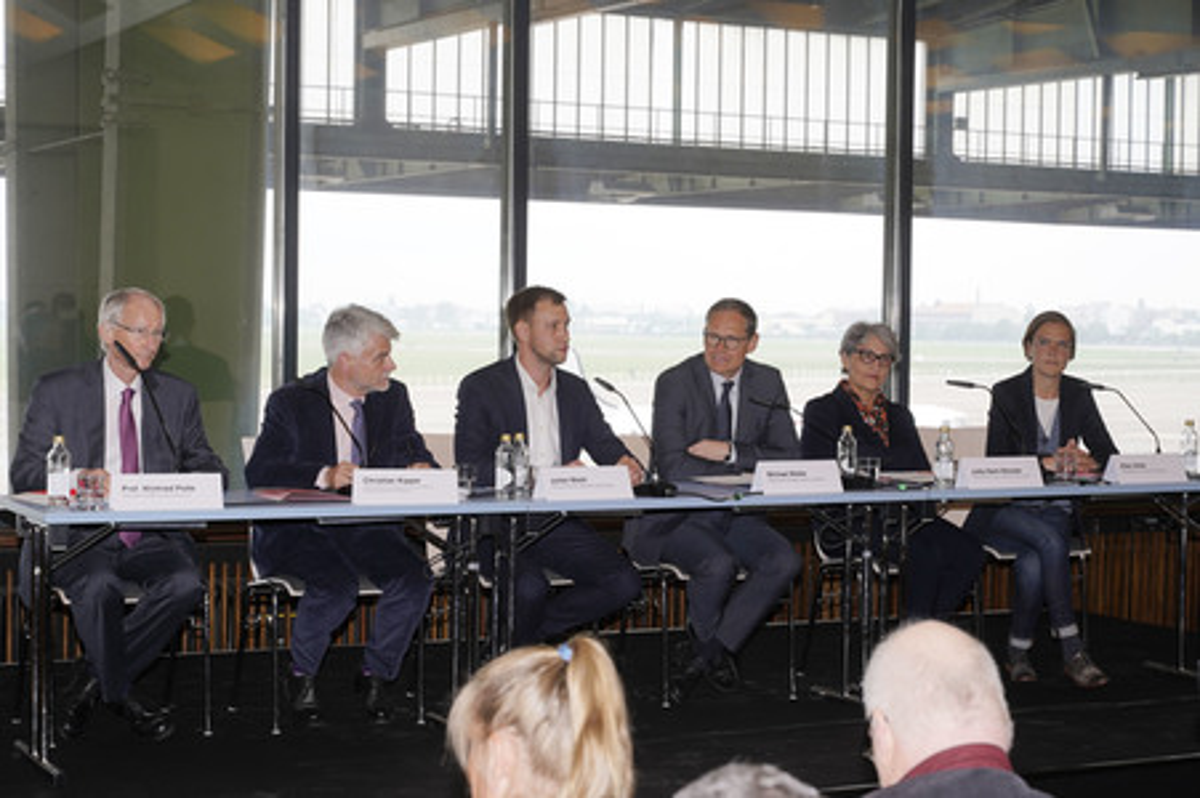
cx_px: 600
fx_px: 2232
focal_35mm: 67
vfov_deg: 20.3
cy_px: 399
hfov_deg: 30.1
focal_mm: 67
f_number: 8
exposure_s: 1/80
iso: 320
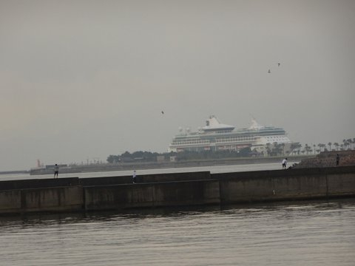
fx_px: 2779
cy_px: 133
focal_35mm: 271
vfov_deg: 5.5
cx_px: 178
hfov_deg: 7.3
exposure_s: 1/250
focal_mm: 46.32
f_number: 6.3
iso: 200
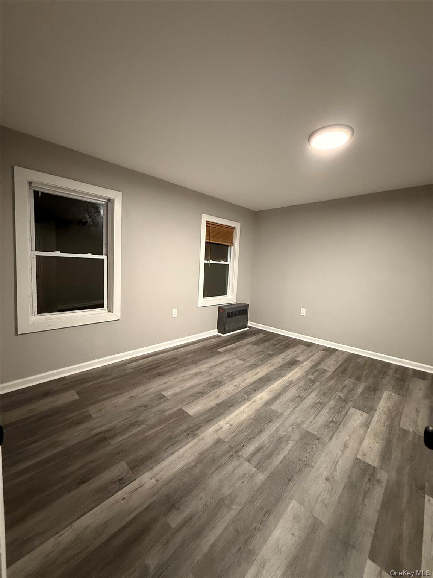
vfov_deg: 102.1
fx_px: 233
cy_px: 289
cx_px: 216
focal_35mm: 14
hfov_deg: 85.7
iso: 640
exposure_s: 1/60
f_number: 2.2
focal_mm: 2.22
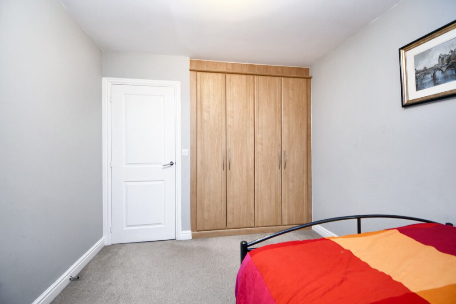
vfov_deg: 77.3
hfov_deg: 100.4
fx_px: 190
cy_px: 152
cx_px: 228
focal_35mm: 15
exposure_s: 1/13
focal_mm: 10
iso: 560
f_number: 4.5
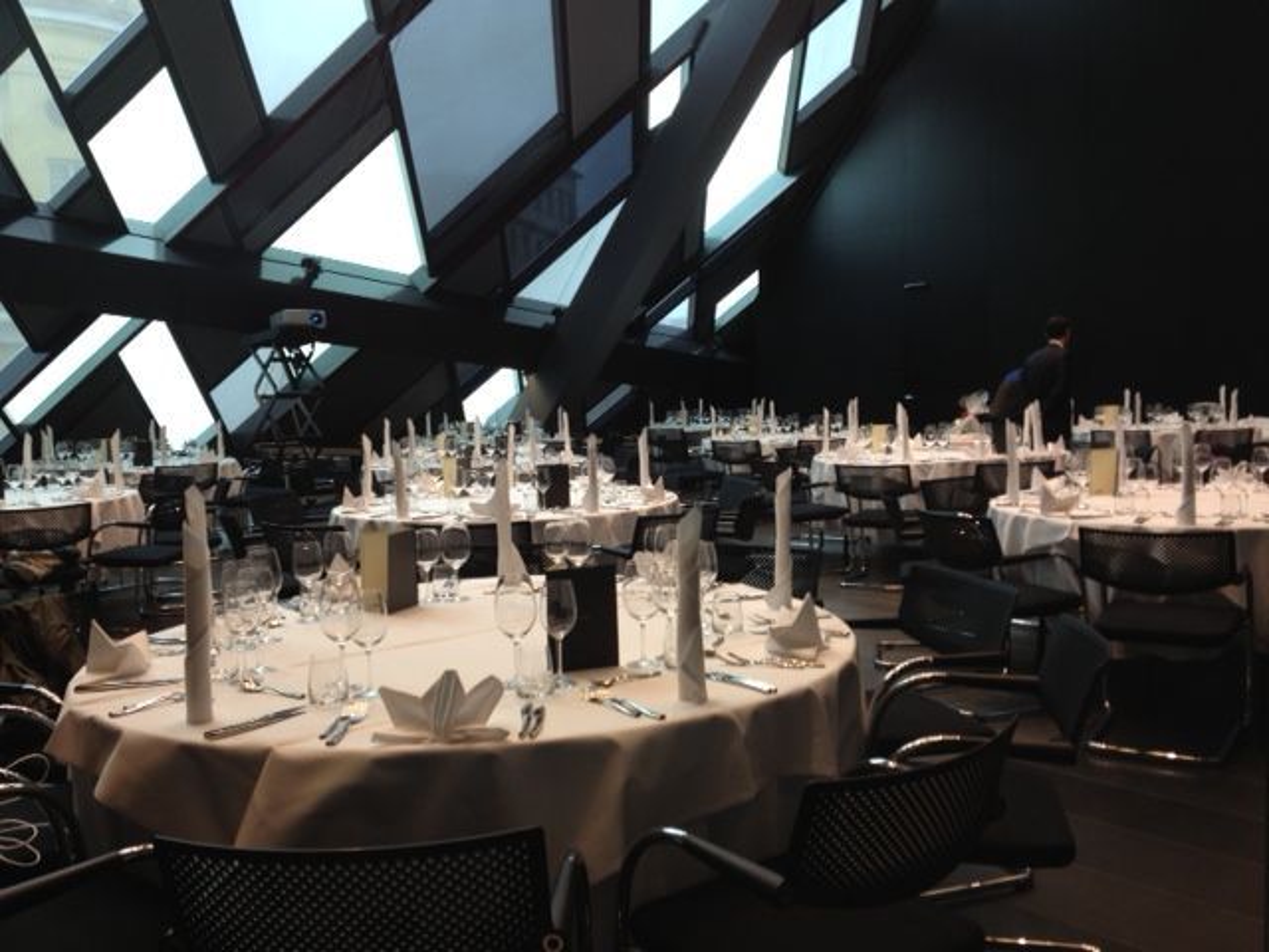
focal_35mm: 35
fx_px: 1283
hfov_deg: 52.6
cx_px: 634
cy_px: 476
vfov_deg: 40.7
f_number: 2.4
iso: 50
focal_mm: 4.28
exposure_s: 1/40
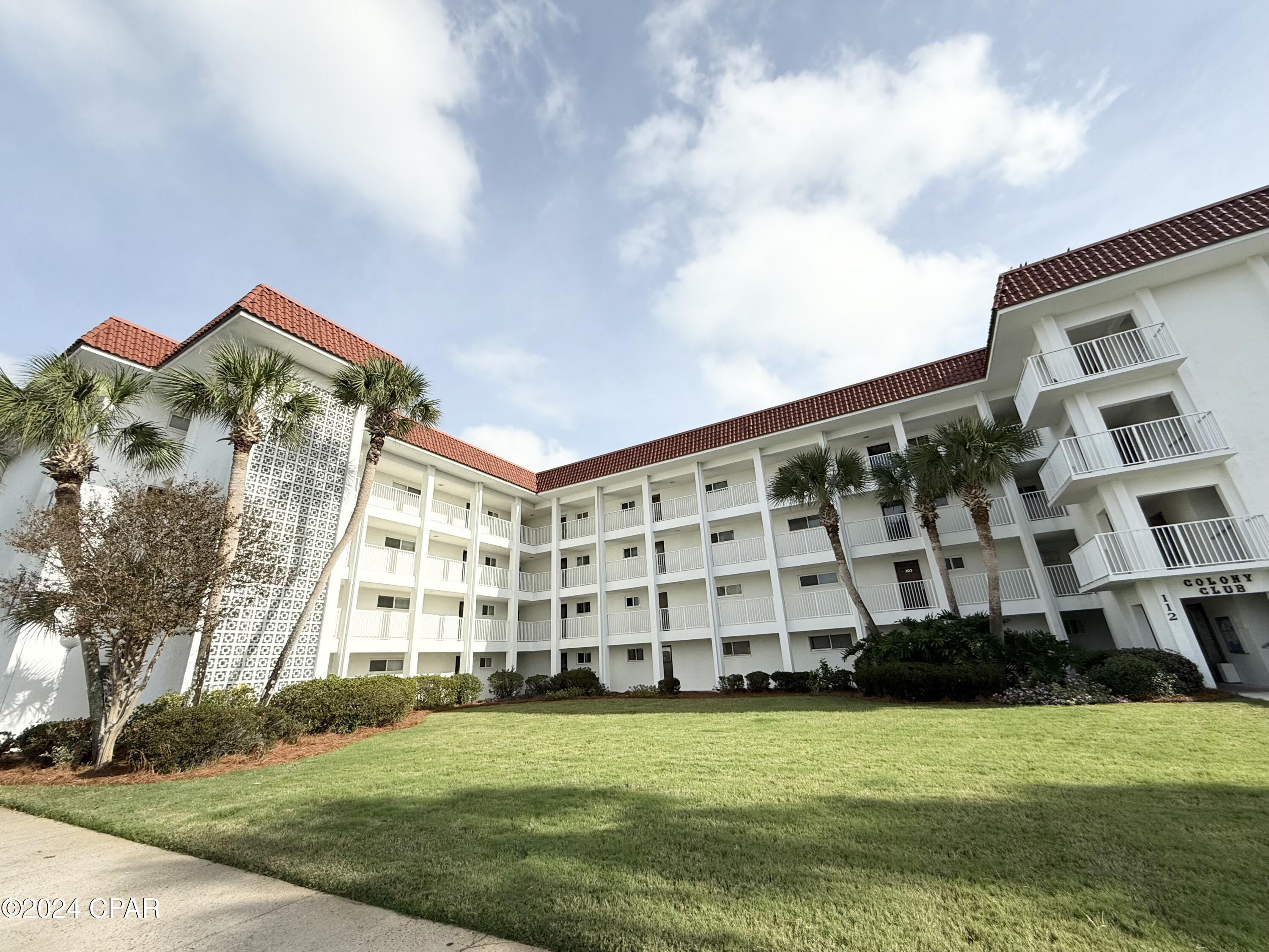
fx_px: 513
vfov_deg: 85.7
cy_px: 476
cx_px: 634
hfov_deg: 102.1
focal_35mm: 14
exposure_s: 1/3460
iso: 50
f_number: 2.2
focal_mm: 2.22
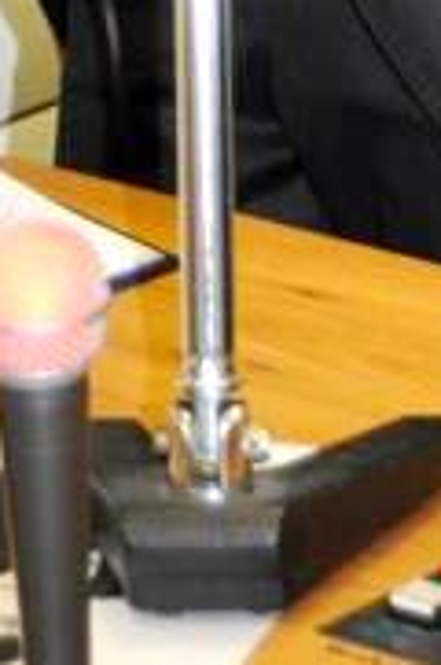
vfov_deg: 4.5
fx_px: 8134
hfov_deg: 3.1
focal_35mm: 441
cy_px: -1157
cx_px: 92
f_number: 4.8
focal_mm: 52
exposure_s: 1/60
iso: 800
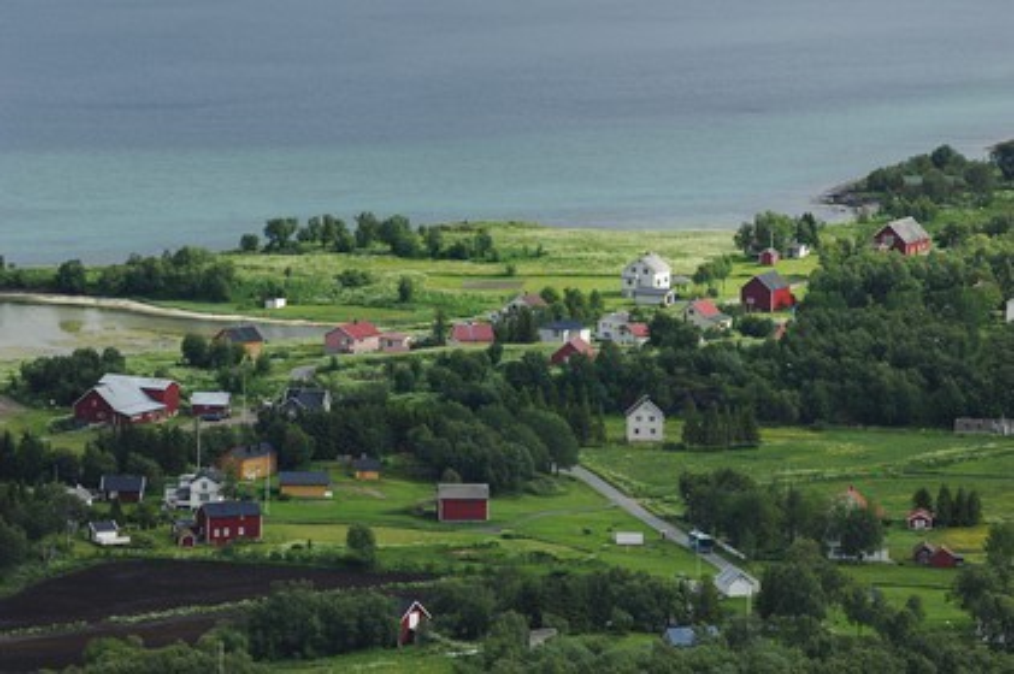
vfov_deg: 4.6
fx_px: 8443
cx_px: 507
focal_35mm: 300
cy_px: 337
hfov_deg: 6.9
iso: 100
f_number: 3.2
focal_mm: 200
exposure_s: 1/1000
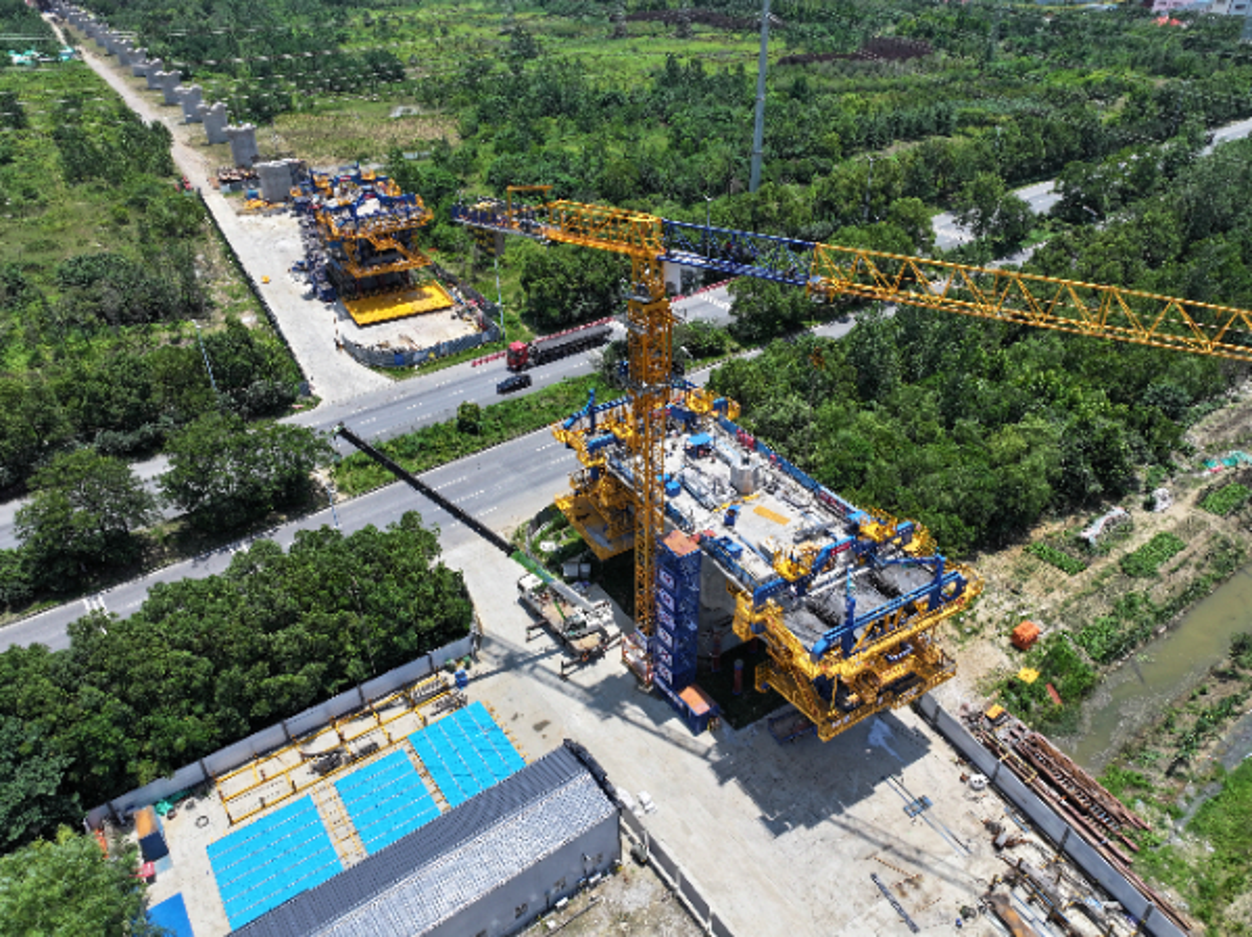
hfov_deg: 71.6
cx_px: 626
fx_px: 867
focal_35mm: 24
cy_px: 468
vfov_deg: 56.7
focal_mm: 12.29
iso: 110
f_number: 2.8
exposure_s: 1/2000
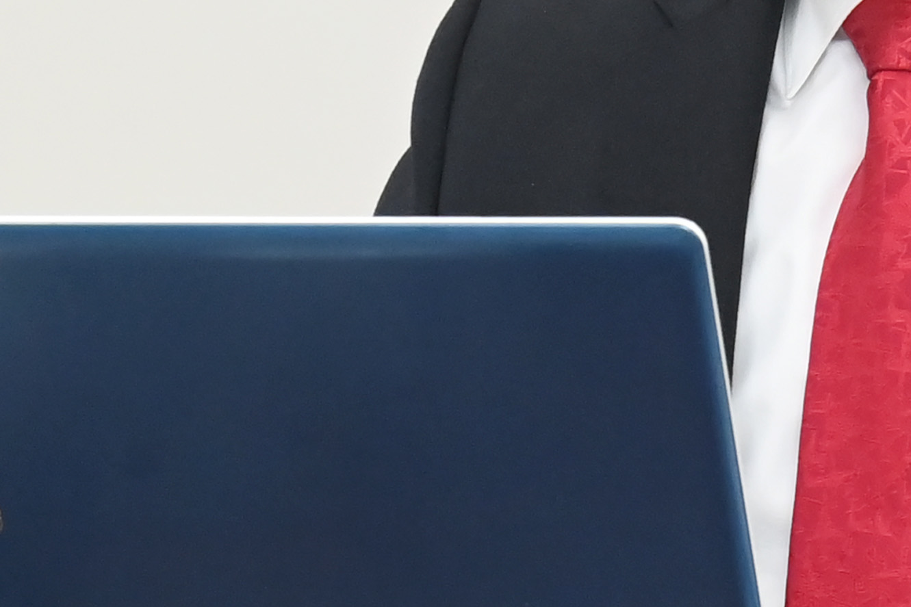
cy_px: 33
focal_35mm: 502
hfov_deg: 4.1
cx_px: 799
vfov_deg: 2.7
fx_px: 12701
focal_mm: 120
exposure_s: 1/250
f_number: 6.3
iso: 3200
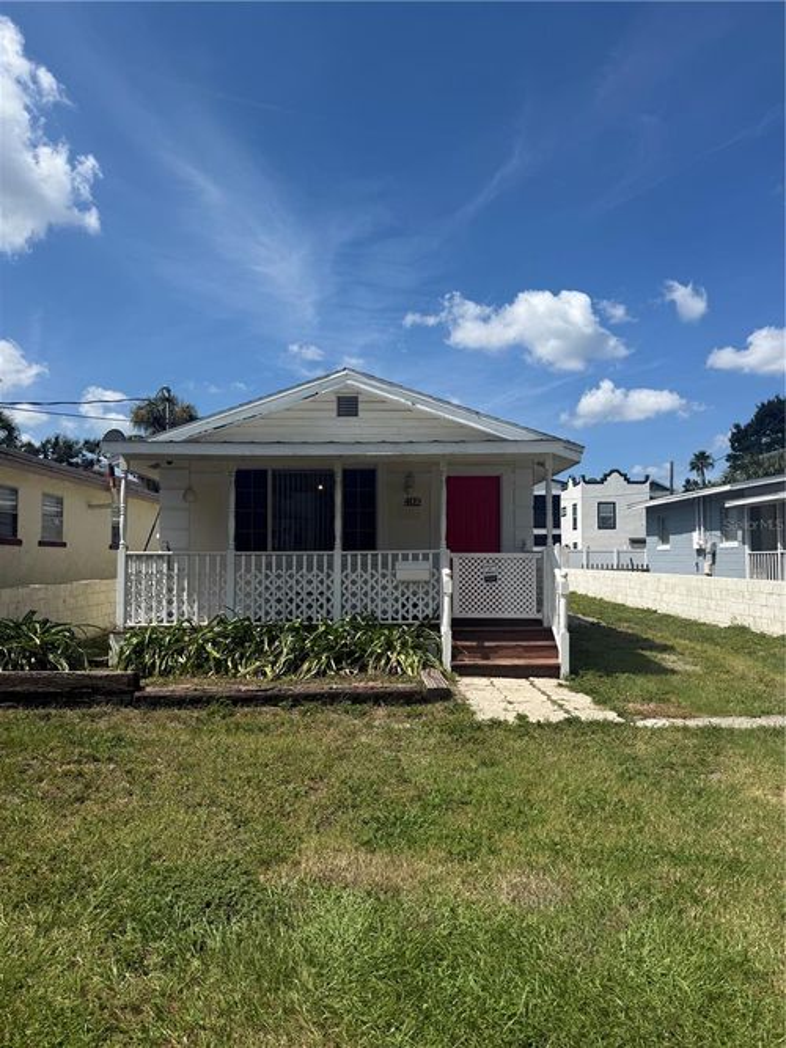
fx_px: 727
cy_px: 524
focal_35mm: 24
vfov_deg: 71.6
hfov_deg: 56.8
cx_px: 393
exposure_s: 1/6711
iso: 80
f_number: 1.78
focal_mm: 6.76
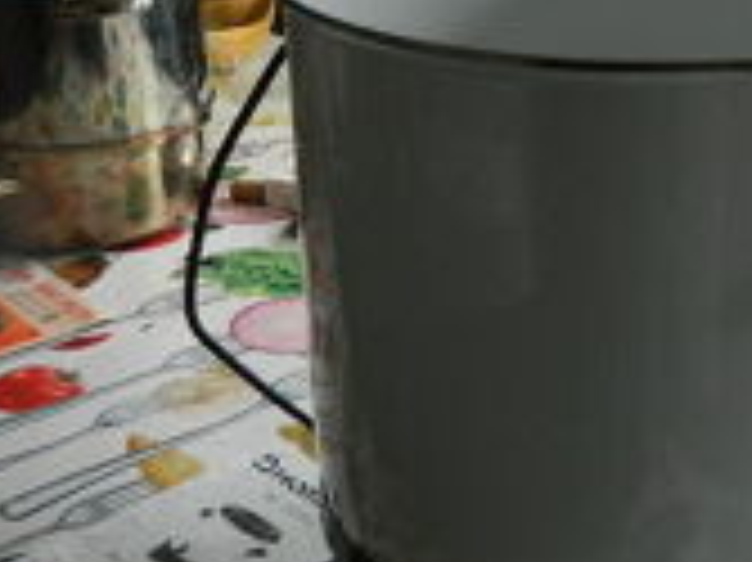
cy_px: 216
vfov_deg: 20.4
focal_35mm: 72
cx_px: 630
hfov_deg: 26.4
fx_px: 1563
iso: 80
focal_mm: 4.5
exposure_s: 1/50
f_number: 3.1
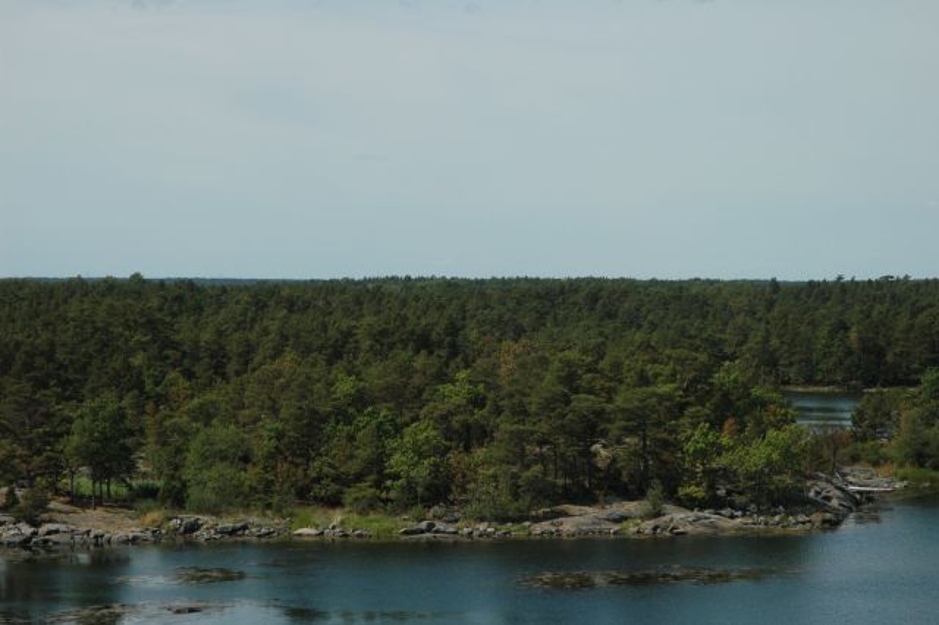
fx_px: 2737
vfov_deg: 13.0
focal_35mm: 105
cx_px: 470
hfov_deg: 19.5
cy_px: 312
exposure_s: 1/640
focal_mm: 70
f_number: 13
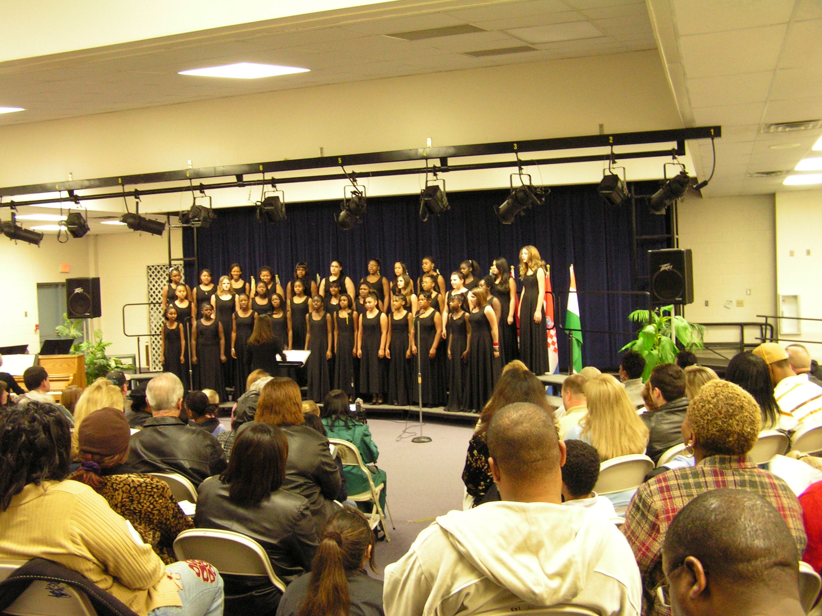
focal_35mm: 38
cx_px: 411
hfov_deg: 49.0
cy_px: 308
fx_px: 902
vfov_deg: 37.7
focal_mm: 6.3
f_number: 2.8
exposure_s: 1/8
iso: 200
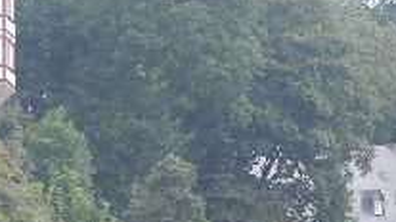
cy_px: 76
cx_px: -84
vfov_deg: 3.0
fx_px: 4175
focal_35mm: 398
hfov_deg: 5.4
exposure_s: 1/80
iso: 400
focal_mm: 82
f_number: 9
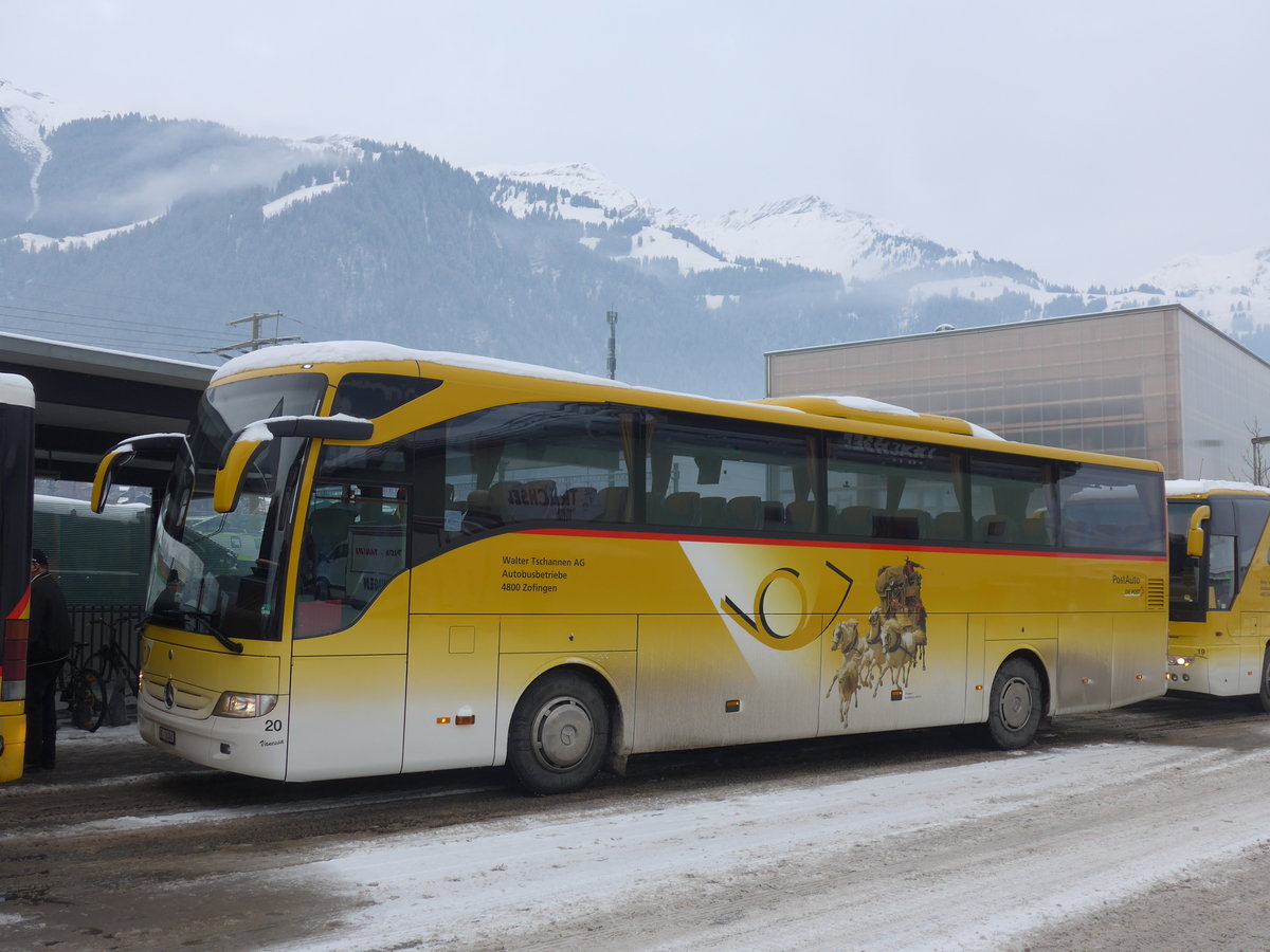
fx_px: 1321
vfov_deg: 39.7
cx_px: 635
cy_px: 476
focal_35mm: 36
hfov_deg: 51.4
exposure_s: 1/320
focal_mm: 7.5
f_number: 2.8
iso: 80
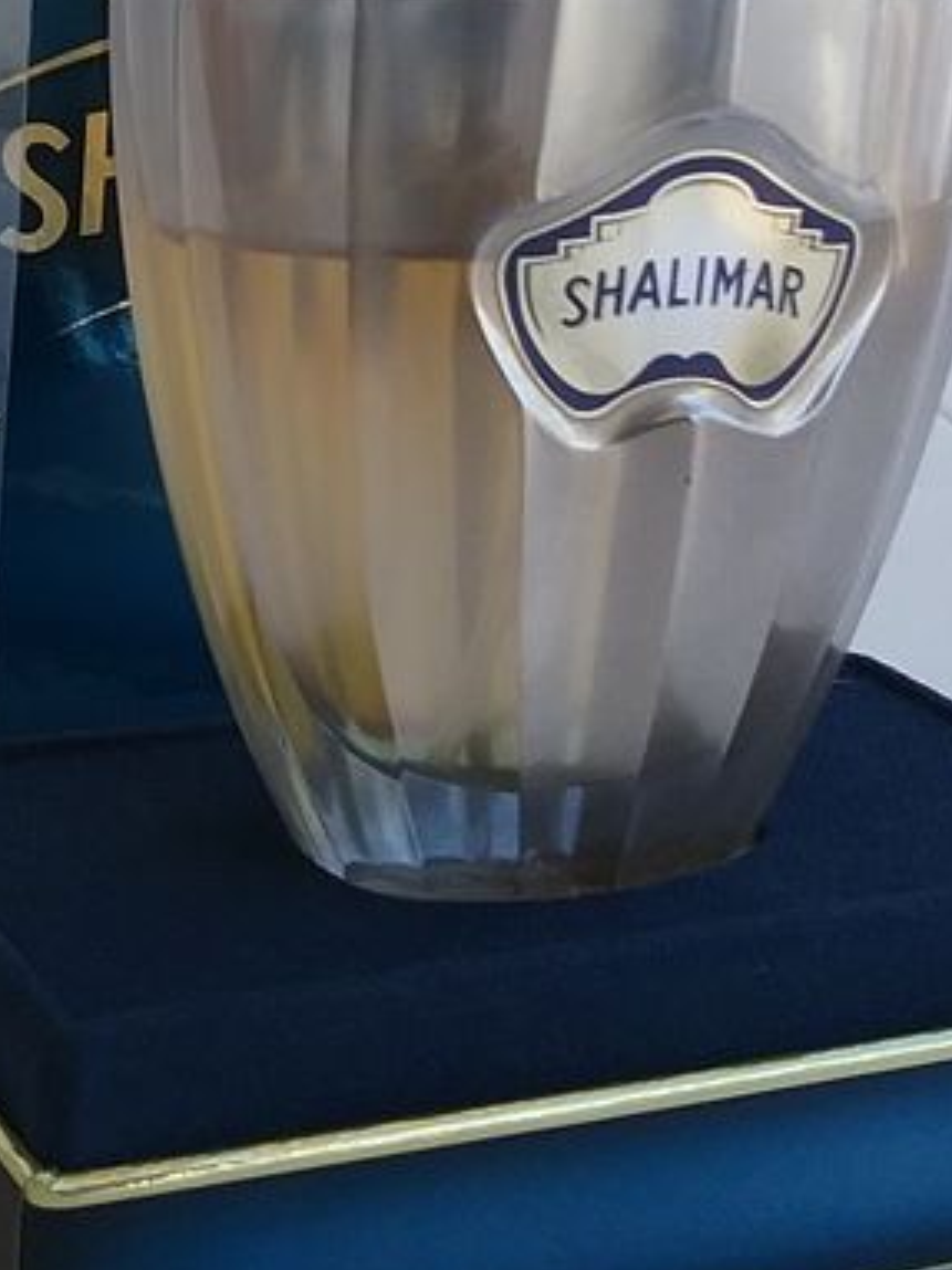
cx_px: 129
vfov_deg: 23.7
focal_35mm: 81
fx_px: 2972
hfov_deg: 18.0
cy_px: 219
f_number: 2.2
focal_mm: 3.3
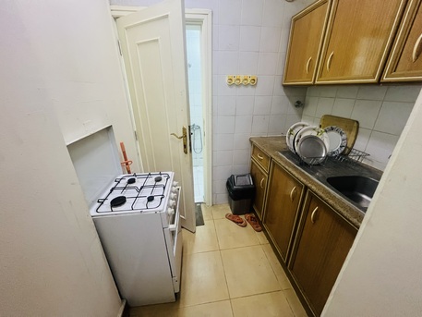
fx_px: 159
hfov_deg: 106.2
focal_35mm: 13
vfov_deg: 89.9
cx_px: 211
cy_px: 158
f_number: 1.8
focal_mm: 1.57
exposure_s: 1/50
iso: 400
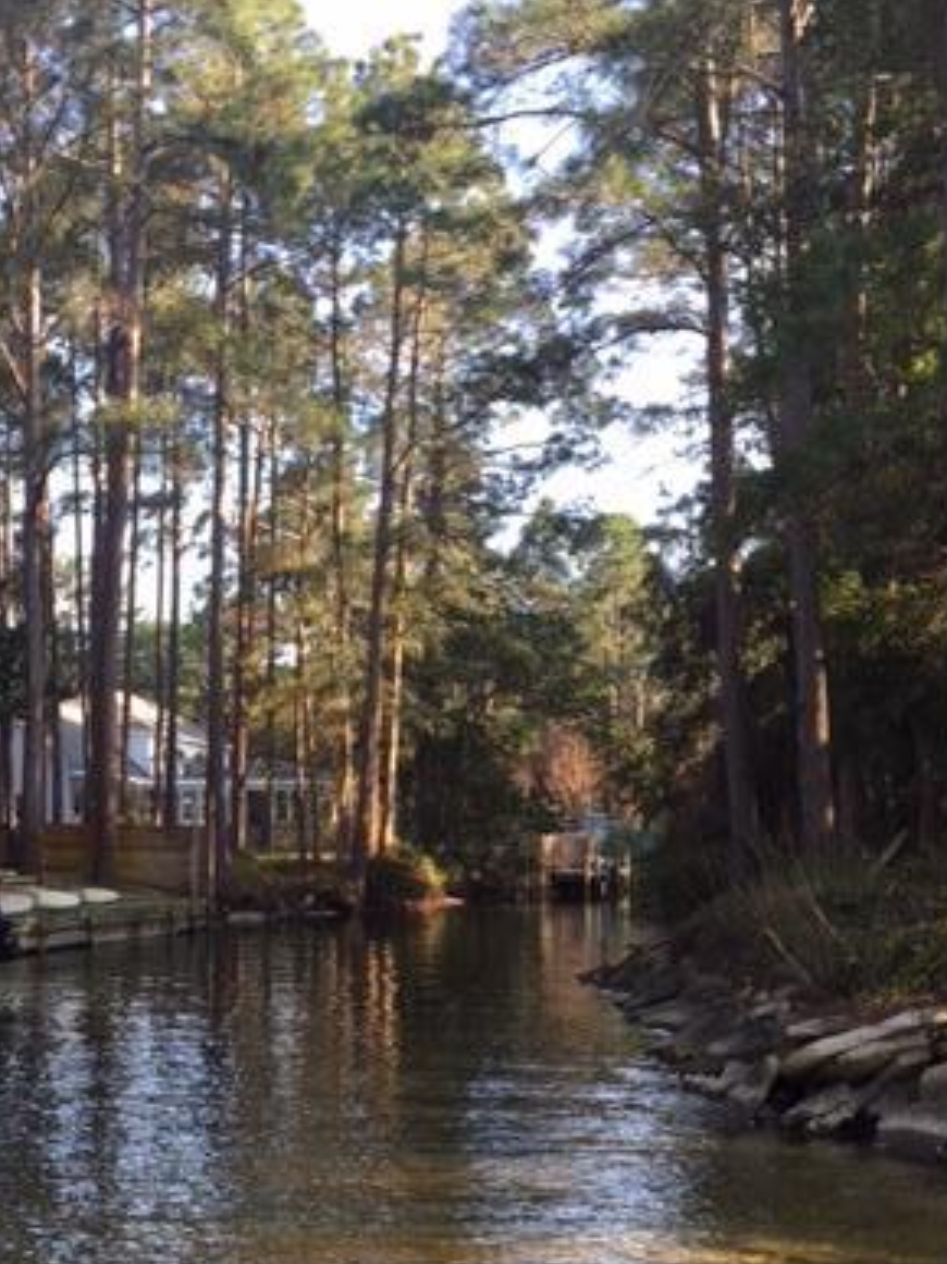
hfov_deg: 29.8
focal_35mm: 48
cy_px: 885
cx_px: 258
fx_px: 1752
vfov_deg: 39.0
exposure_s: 1/186
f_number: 2.2
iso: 32
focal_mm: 4.15
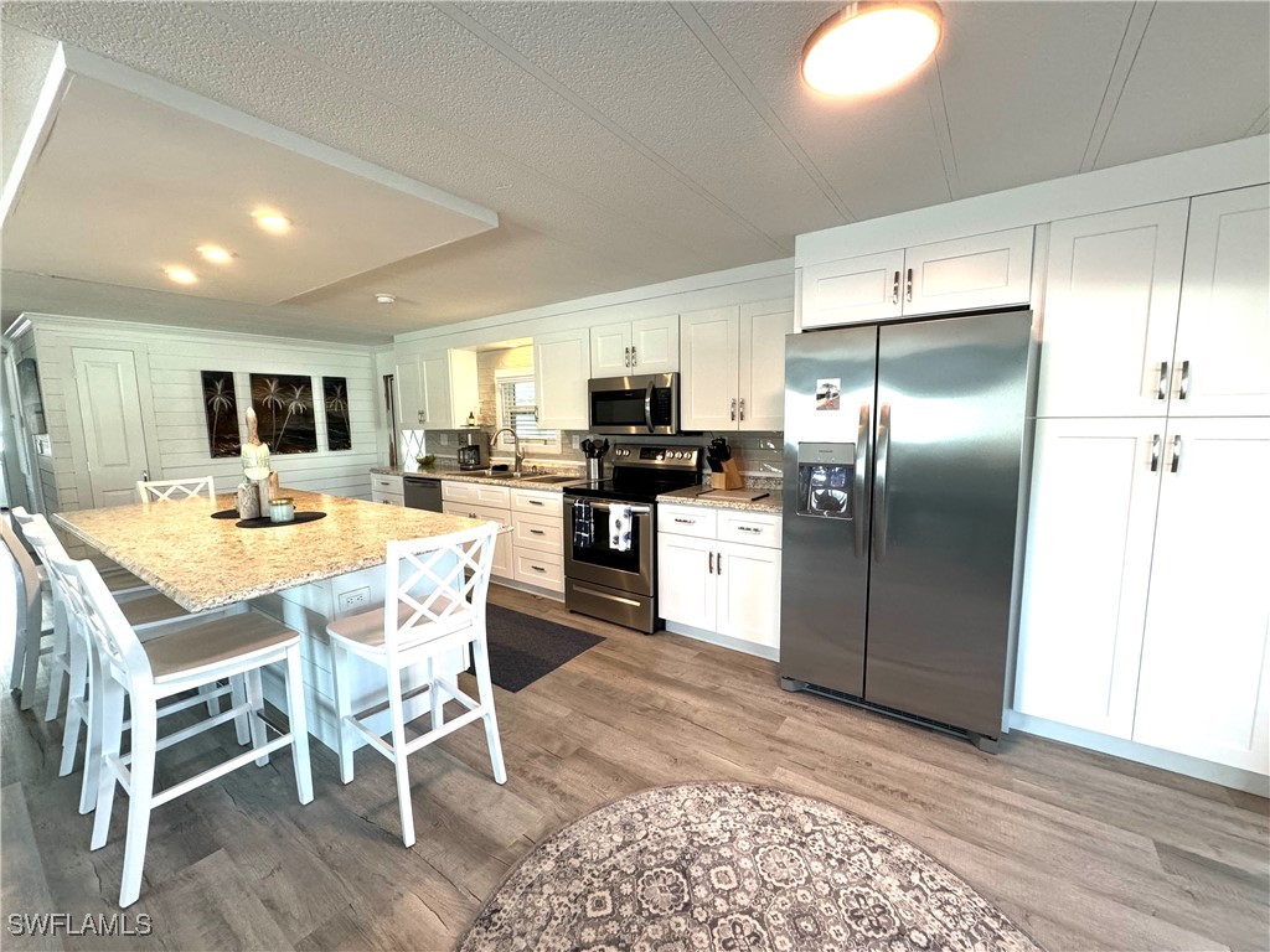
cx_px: 635
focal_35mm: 14
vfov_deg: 85.7
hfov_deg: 102.1
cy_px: 476
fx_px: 514
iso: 250
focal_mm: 2.22
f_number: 2.2
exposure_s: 1/120
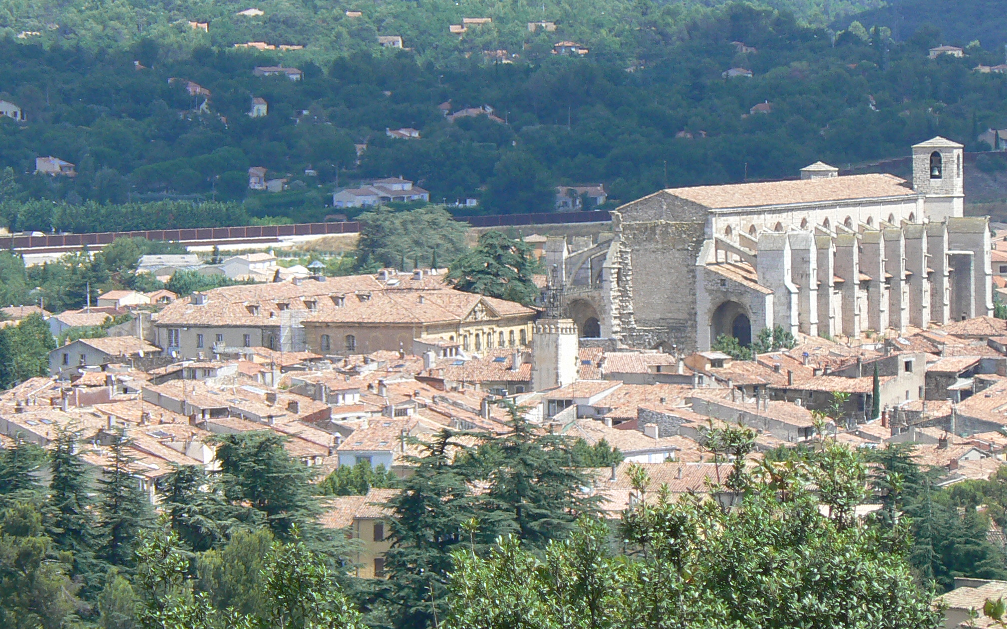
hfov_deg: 5.9
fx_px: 9715
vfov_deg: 3.7
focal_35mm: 354
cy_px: 267
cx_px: 503
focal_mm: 40.1
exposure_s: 1/400
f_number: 5.6
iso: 80
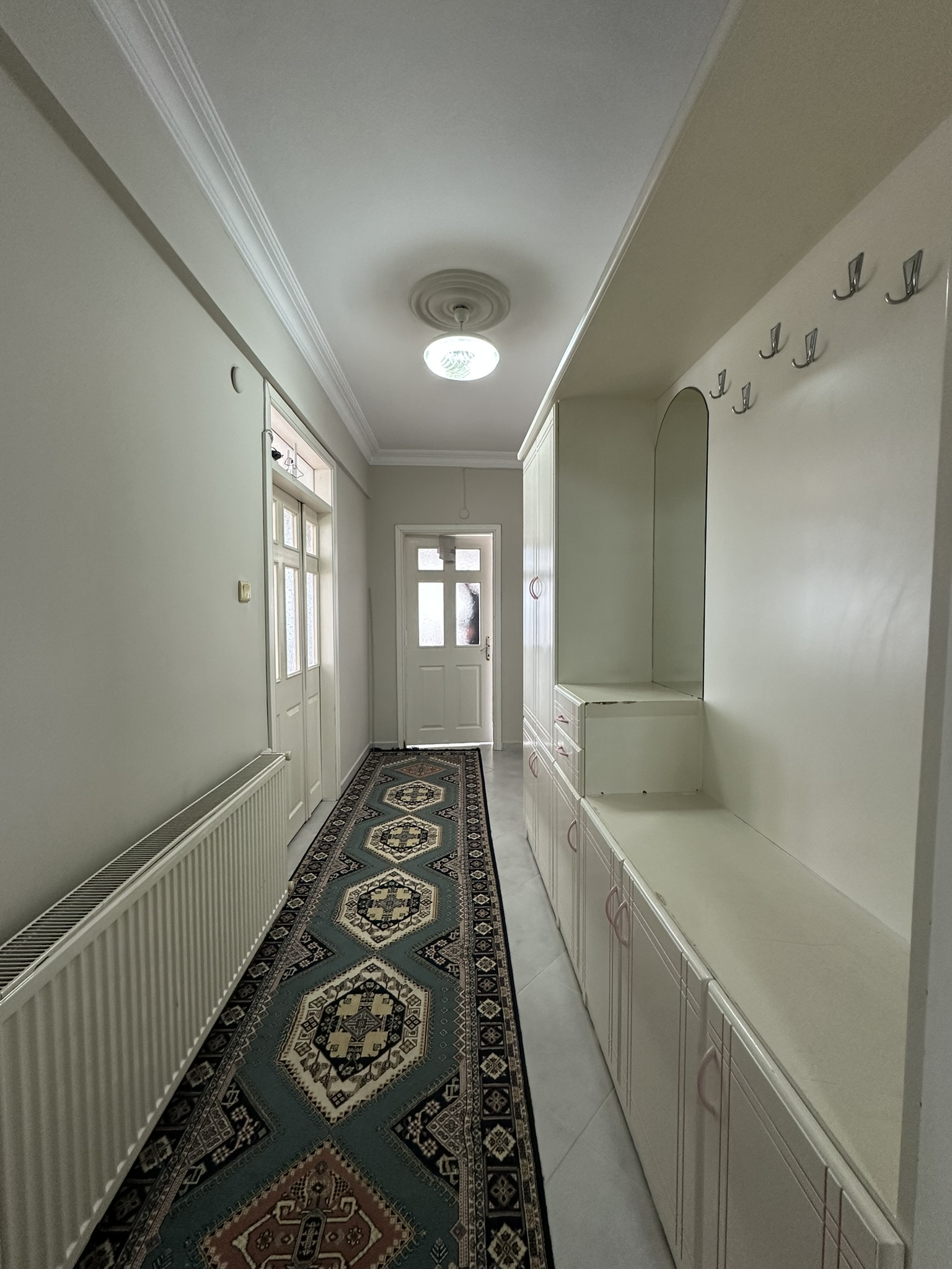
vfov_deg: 102.1
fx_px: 513
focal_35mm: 14
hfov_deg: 85.7
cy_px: 634
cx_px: 476
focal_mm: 2.22
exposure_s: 1/50
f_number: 2.2
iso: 250
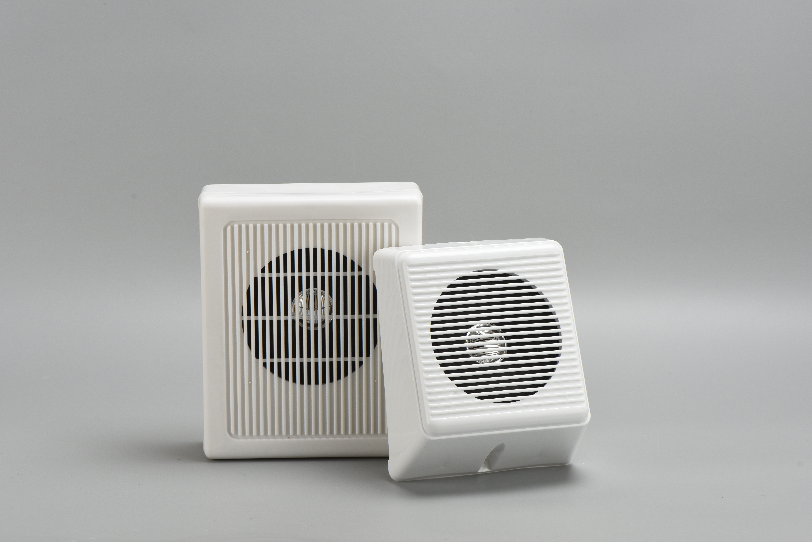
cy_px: 288
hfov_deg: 18.1
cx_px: 388
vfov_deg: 12.1
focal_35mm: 113
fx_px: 2549
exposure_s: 1/125
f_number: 14
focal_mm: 105
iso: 200
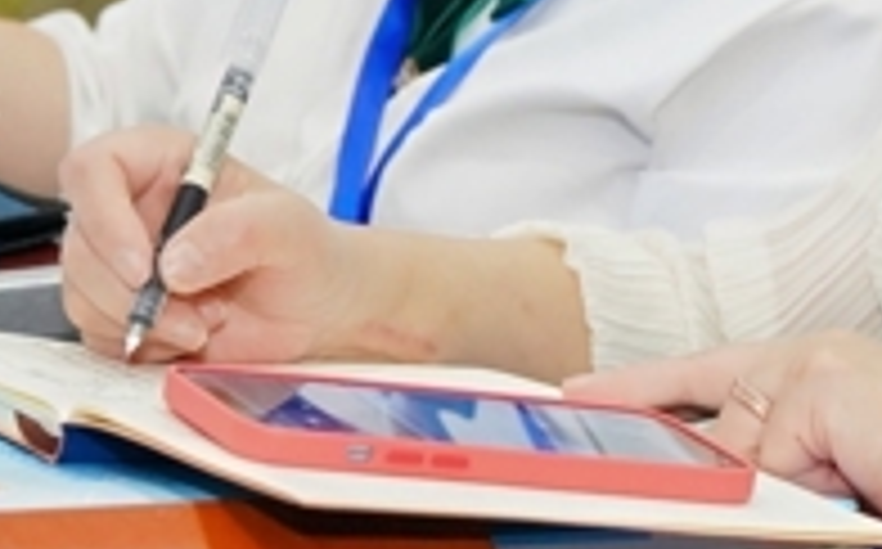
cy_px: 40
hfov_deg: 10.6
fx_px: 4711
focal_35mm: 196
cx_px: 896
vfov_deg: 6.7
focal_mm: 41.9
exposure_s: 1/161
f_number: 4.5
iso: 2500
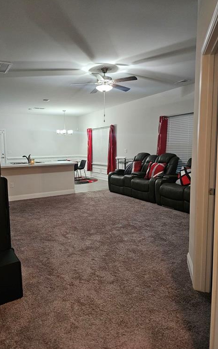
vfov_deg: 72.5
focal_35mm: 25
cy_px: 176
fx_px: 238
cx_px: 87
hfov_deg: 49.0
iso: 800
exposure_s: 1/120
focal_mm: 6.3
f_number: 1.7
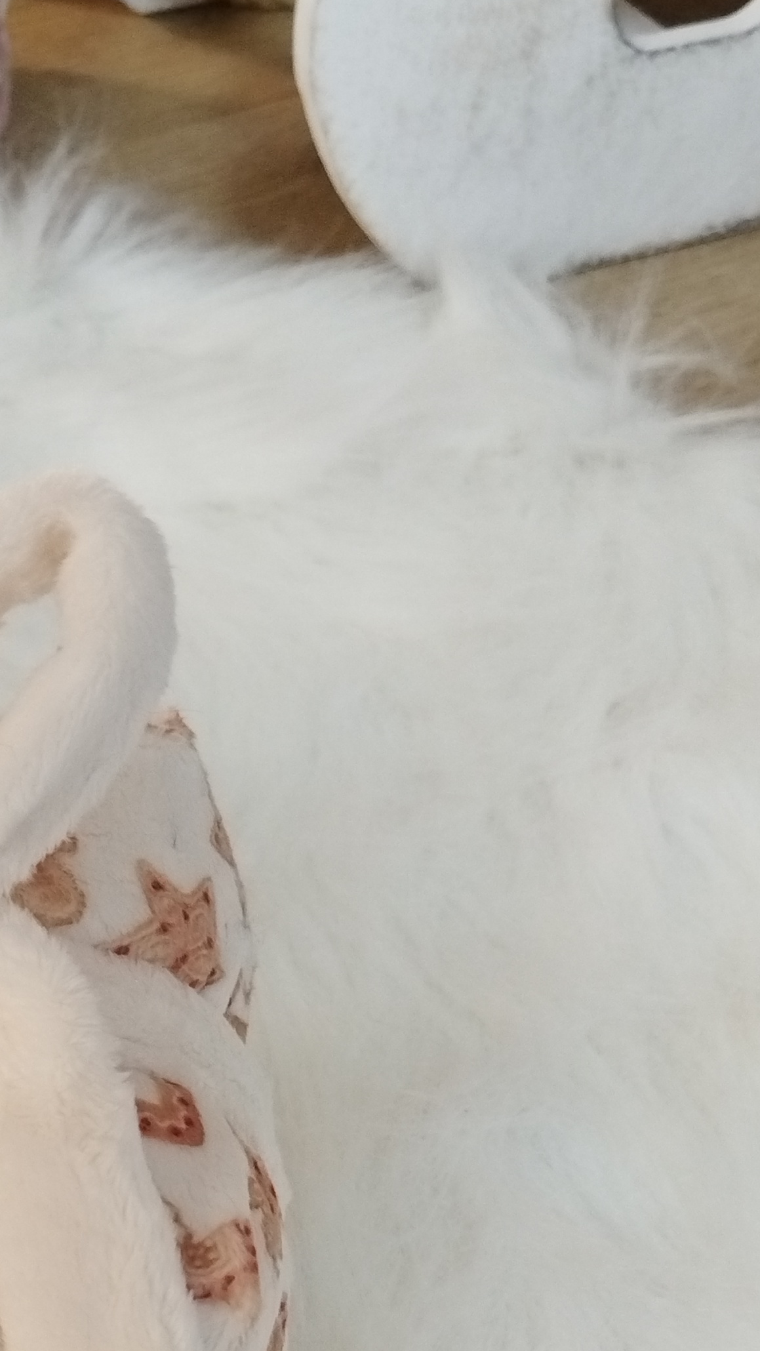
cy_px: 1212
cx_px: 39
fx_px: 1970
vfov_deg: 35.6
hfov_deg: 21.2
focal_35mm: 55
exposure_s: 1/33.3
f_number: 1.9
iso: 800
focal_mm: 4.95
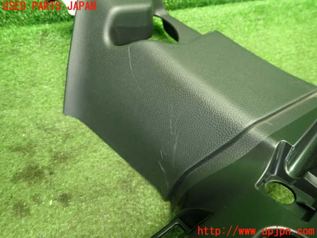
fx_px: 229
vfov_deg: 54.9
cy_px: 119
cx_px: 158
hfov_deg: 69.4
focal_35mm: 25
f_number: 2
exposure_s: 1/30
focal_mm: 4.5
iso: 400
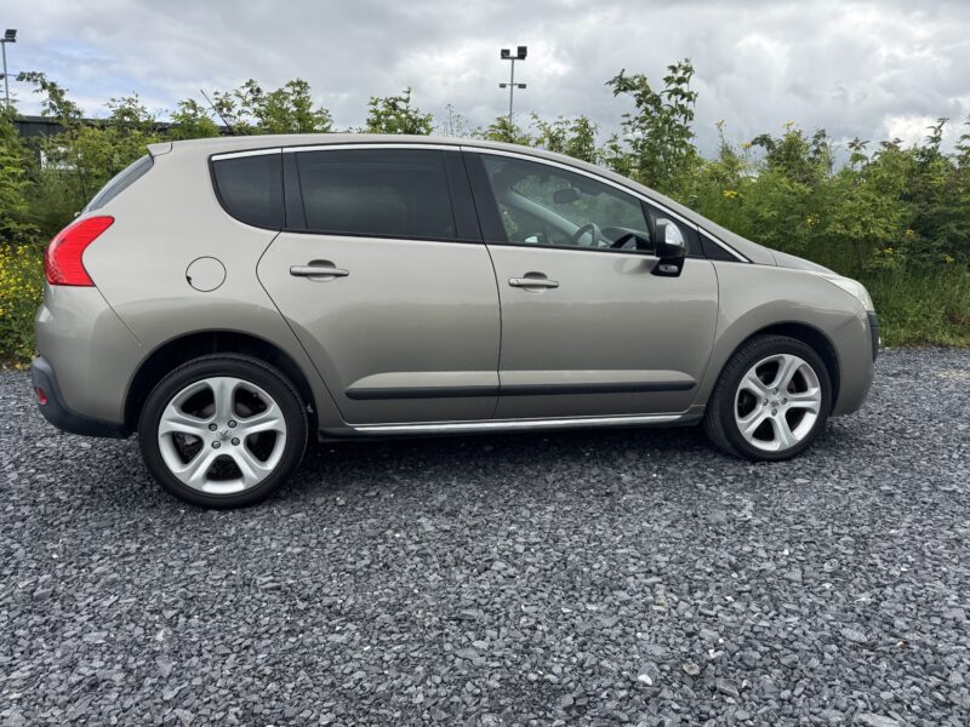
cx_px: 485
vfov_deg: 56.8
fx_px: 673
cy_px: 364
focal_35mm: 24
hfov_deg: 71.6
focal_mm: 6.76
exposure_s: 1/1767
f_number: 1.78
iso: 80
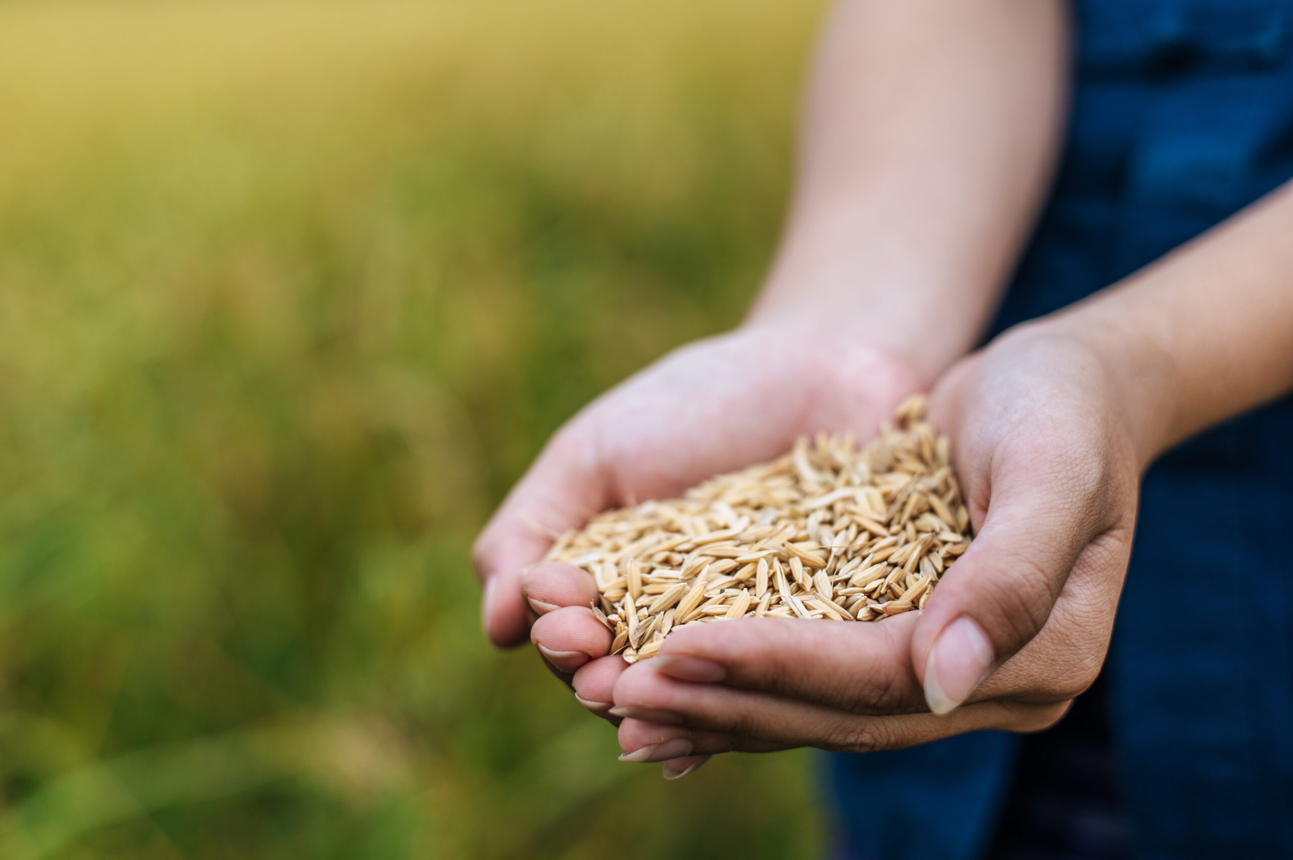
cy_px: 430
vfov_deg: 27.0
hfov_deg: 39.6
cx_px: 646
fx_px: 1795
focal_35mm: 50
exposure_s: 1/500
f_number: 2.8
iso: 100
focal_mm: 50
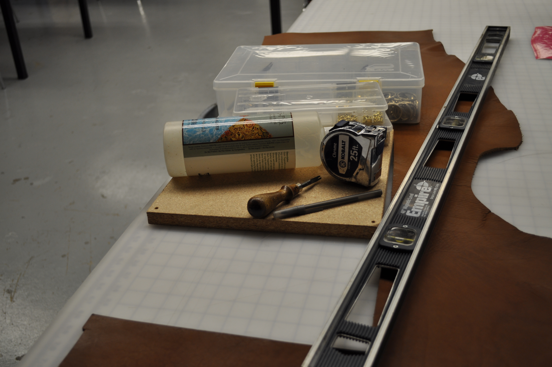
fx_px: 643
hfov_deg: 46.4
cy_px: 184
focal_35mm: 42
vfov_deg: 31.8
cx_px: 276
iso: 200
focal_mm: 28
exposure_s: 1/50
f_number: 4.5
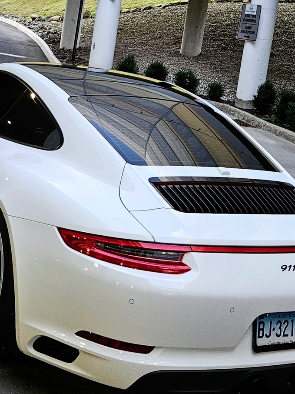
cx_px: 132
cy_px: 92
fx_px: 739
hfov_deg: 22.6
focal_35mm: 65
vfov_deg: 29.3
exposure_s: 1/138
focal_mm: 5.4
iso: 500
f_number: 1.8
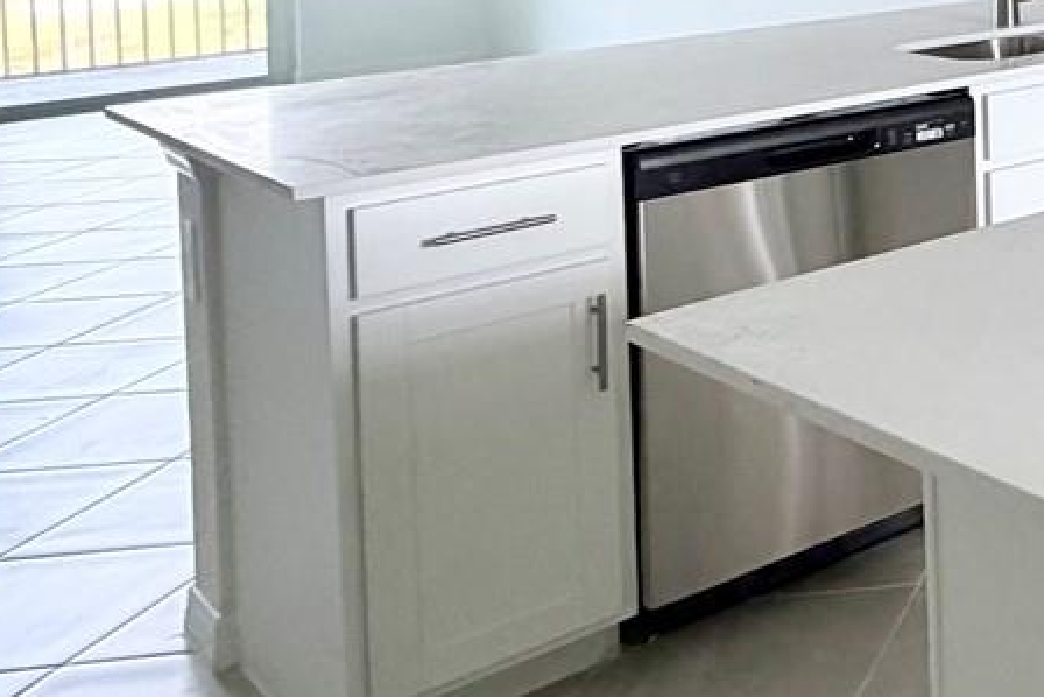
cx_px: 1610
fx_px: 1508
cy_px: -159
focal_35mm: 52
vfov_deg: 23.6
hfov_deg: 26.3
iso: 250
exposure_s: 1/121
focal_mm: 2.22
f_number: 2.2
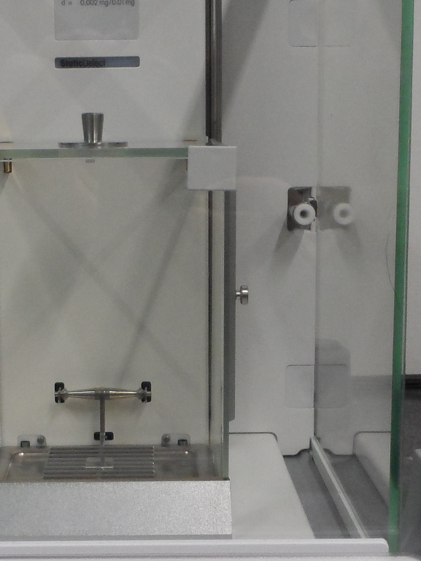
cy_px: 313
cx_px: 126
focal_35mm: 66
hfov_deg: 22.1
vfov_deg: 29.4
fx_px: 1070
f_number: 3.2
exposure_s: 1/30
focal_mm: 4
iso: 240
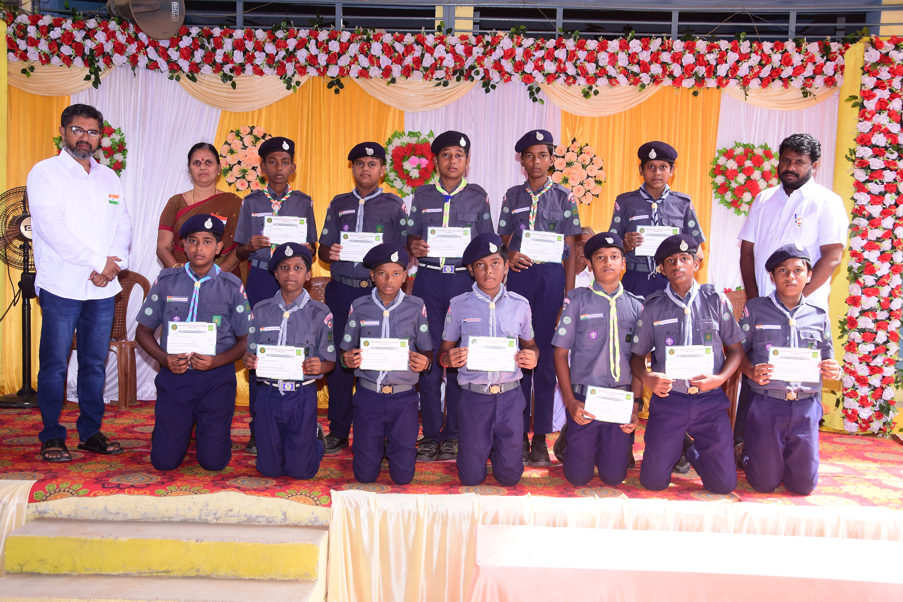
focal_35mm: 39
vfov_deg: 34.2
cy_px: 301
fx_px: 978
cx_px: 452
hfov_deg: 49.6
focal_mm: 26
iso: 320
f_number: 6.3
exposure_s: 1/125
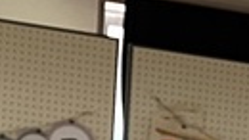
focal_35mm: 218
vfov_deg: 5.0
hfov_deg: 9.8
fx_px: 1439
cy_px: 533
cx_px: 270
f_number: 1.6
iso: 100
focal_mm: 5.1
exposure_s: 1/60
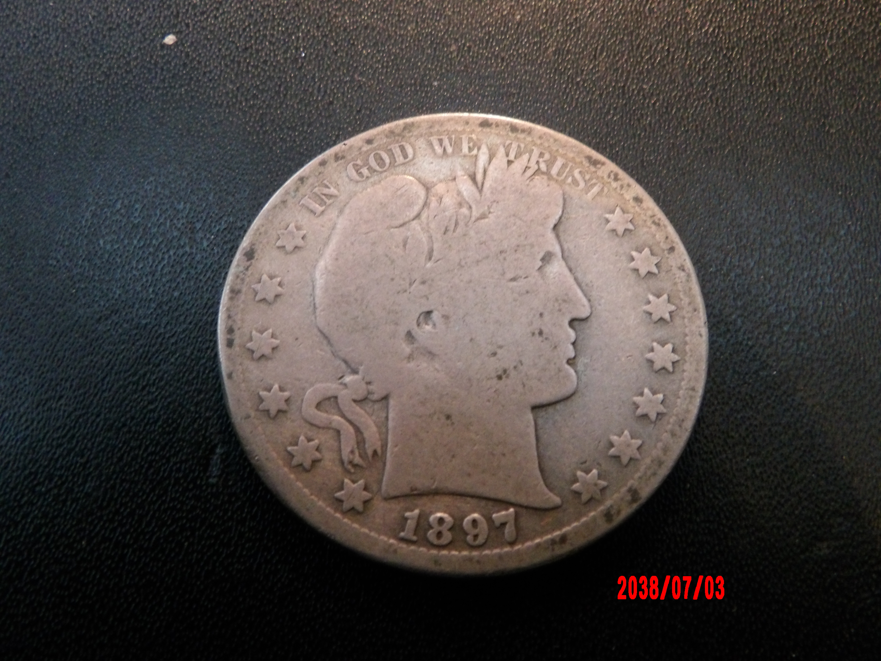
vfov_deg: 41.8
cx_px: 440
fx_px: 865
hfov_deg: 54.0
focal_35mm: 34
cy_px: 330
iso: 793
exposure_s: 1/15
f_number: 4.5
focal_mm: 6.2
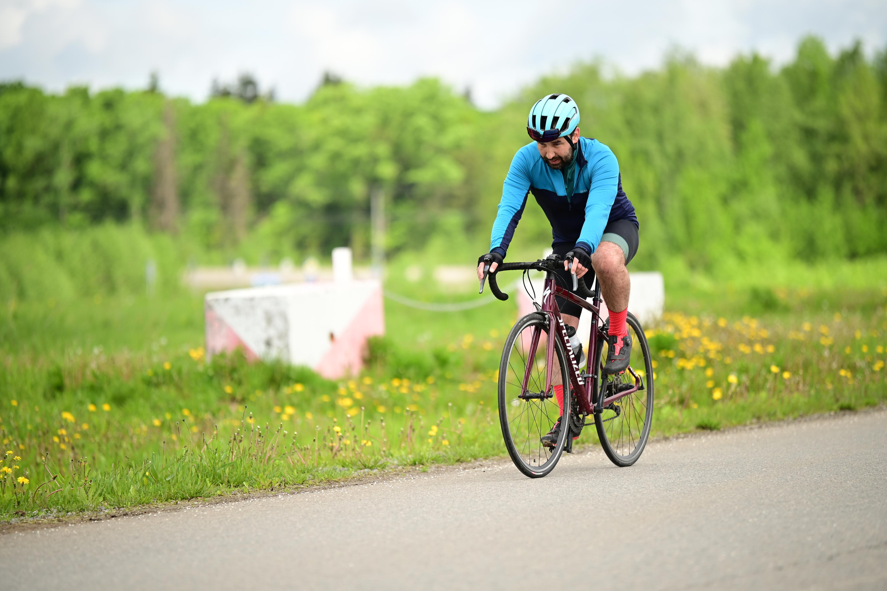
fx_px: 4925
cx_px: 444
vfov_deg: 6.9
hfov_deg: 10.3
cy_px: 296
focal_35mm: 200
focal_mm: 200
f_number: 2.8
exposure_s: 1/1250
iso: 200
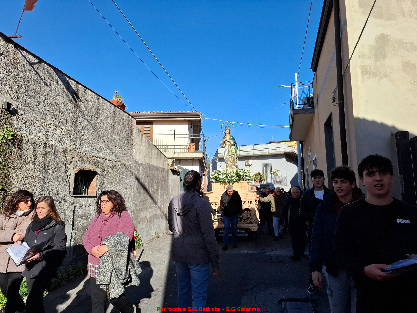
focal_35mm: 23
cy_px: 156
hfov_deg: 73.9
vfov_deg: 58.9
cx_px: 208
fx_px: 277
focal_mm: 5.54
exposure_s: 1/1949
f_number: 1.8
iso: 50
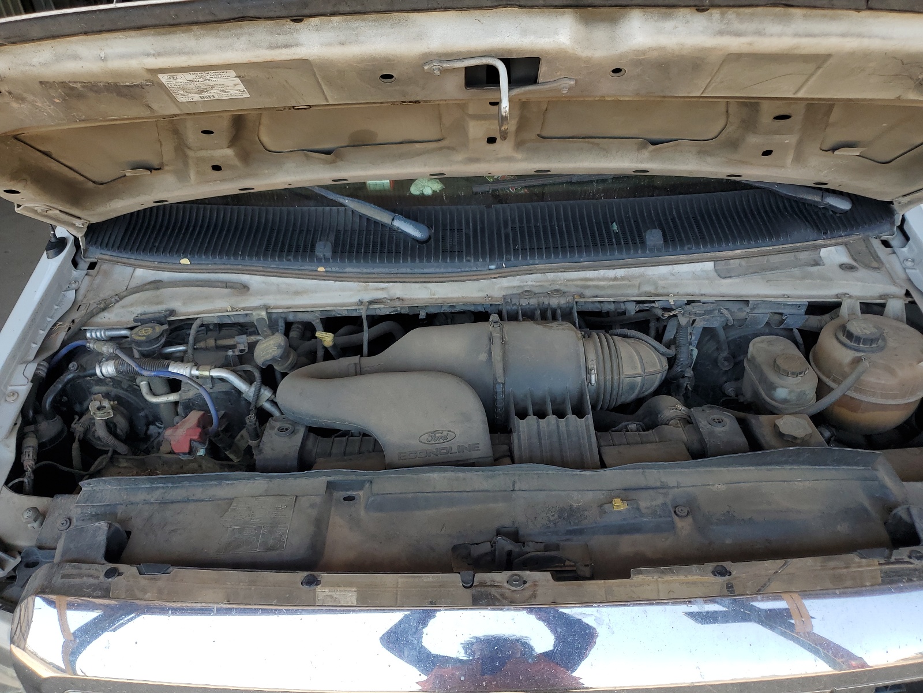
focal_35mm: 26
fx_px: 693
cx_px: 462
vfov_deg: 53.1
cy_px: 346
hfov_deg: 67.3
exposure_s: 1/556
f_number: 1.5
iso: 50
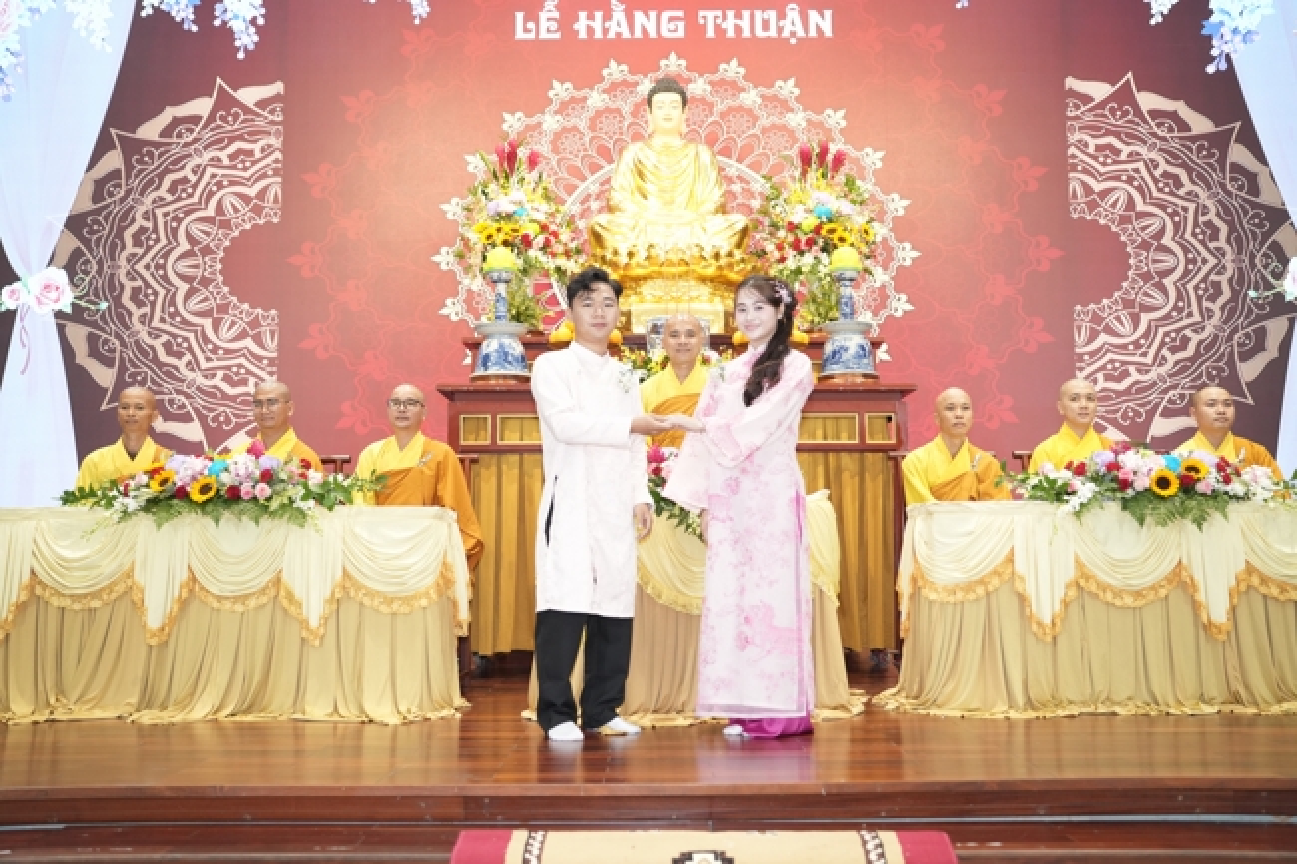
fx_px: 1261
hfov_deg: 54.4
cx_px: 648
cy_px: 432
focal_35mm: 35
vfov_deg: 37.8
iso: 2000
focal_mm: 35
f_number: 2.5
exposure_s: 1/250
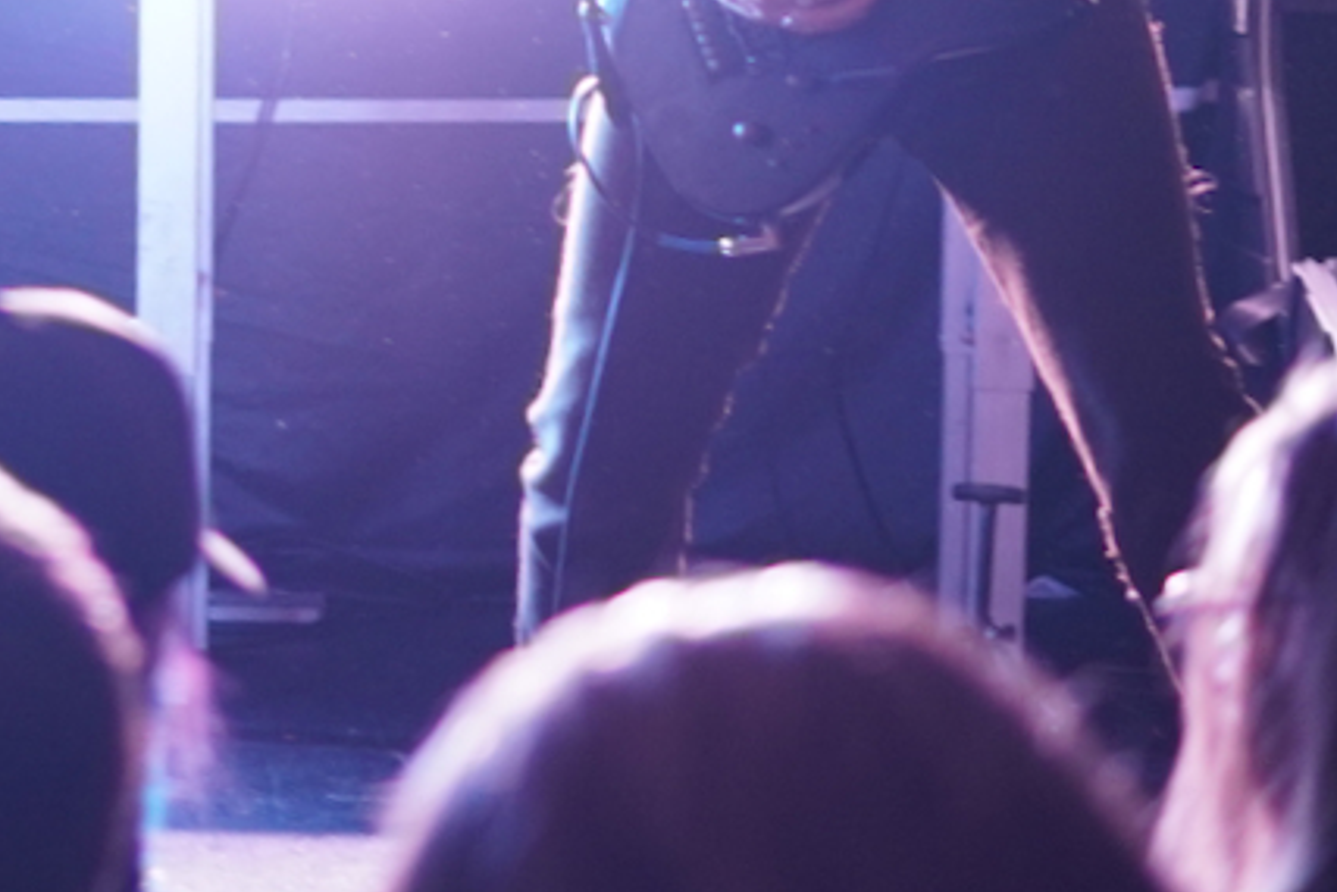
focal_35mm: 135
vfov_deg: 9.9
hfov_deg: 14.6
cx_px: -360
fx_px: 5015
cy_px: -379
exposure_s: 1/250
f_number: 1.4
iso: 640
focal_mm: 30
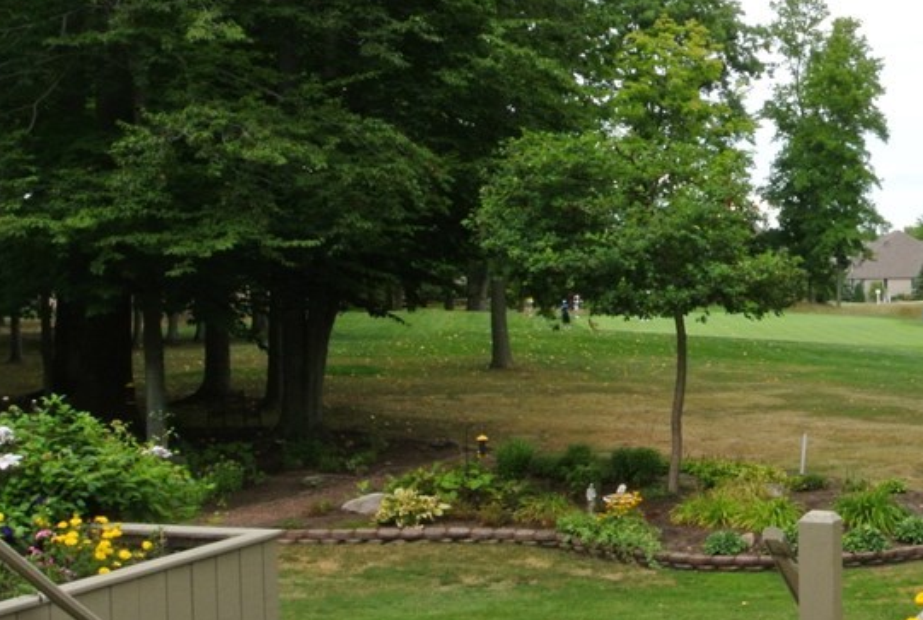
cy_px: 265
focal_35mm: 60
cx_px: 891
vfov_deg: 22.7
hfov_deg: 31.2
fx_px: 1541
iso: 400
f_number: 9
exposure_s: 1/60
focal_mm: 11.4
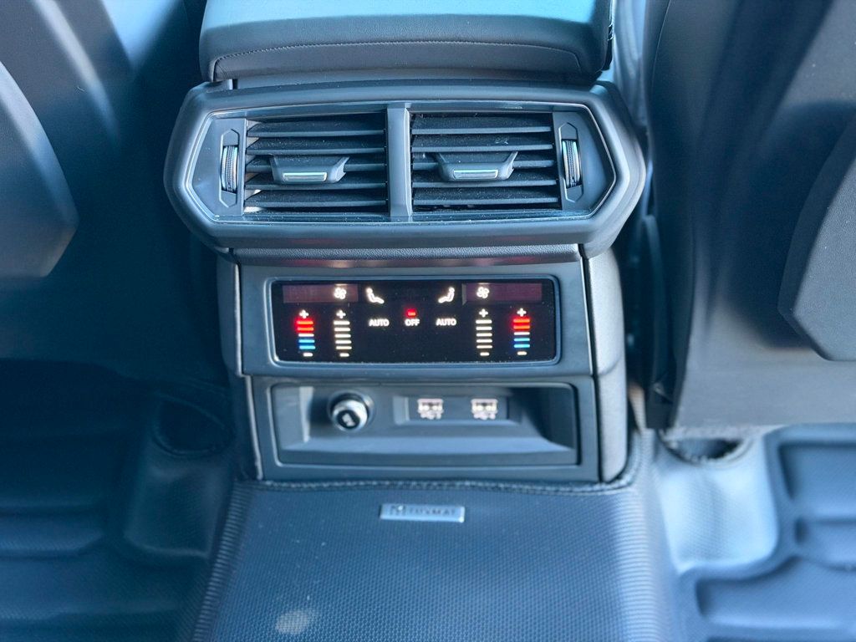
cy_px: 321
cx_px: 428
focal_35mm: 48
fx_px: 1187
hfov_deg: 39.7
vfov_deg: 30.3
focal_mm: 6.76
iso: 800
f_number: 1.78
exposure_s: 1/29
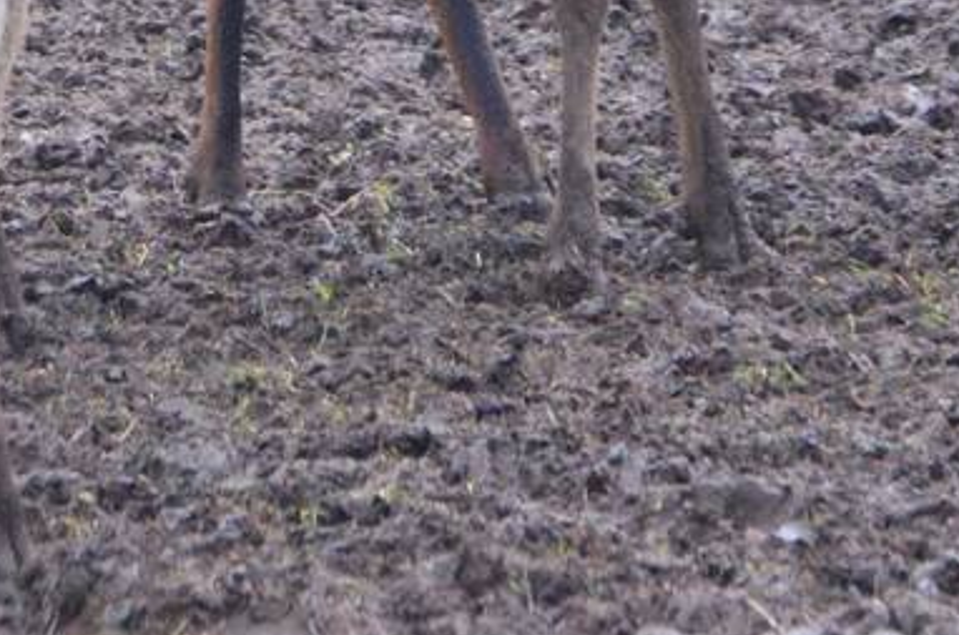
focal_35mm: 880
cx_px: 587
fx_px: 23393
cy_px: -565
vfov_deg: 1.6
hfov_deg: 2.3
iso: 2500
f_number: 6
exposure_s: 1/100
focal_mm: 140
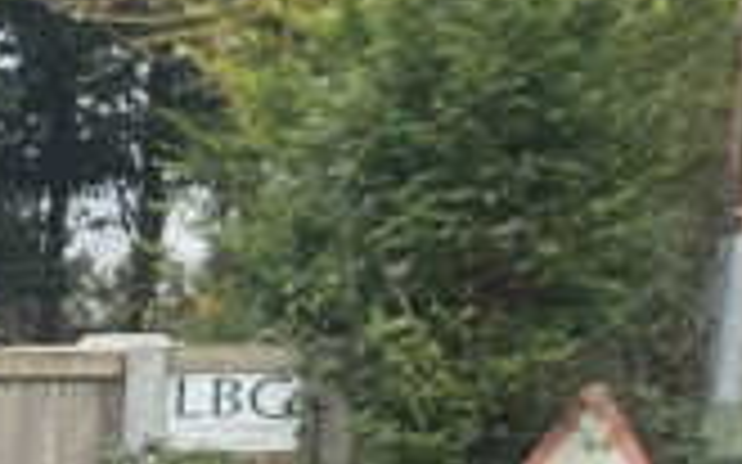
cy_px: 901
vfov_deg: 8.3
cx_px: -1003
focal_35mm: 151
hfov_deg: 11.6
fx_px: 3052
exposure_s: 1/180
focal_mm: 5.4
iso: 80
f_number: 1.8
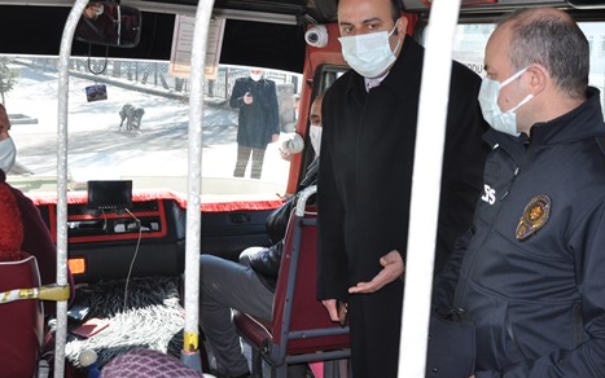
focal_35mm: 51
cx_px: 311
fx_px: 841
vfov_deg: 25.3
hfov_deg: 39.6
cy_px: 149
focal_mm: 24
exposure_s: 1/200
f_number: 5
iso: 200
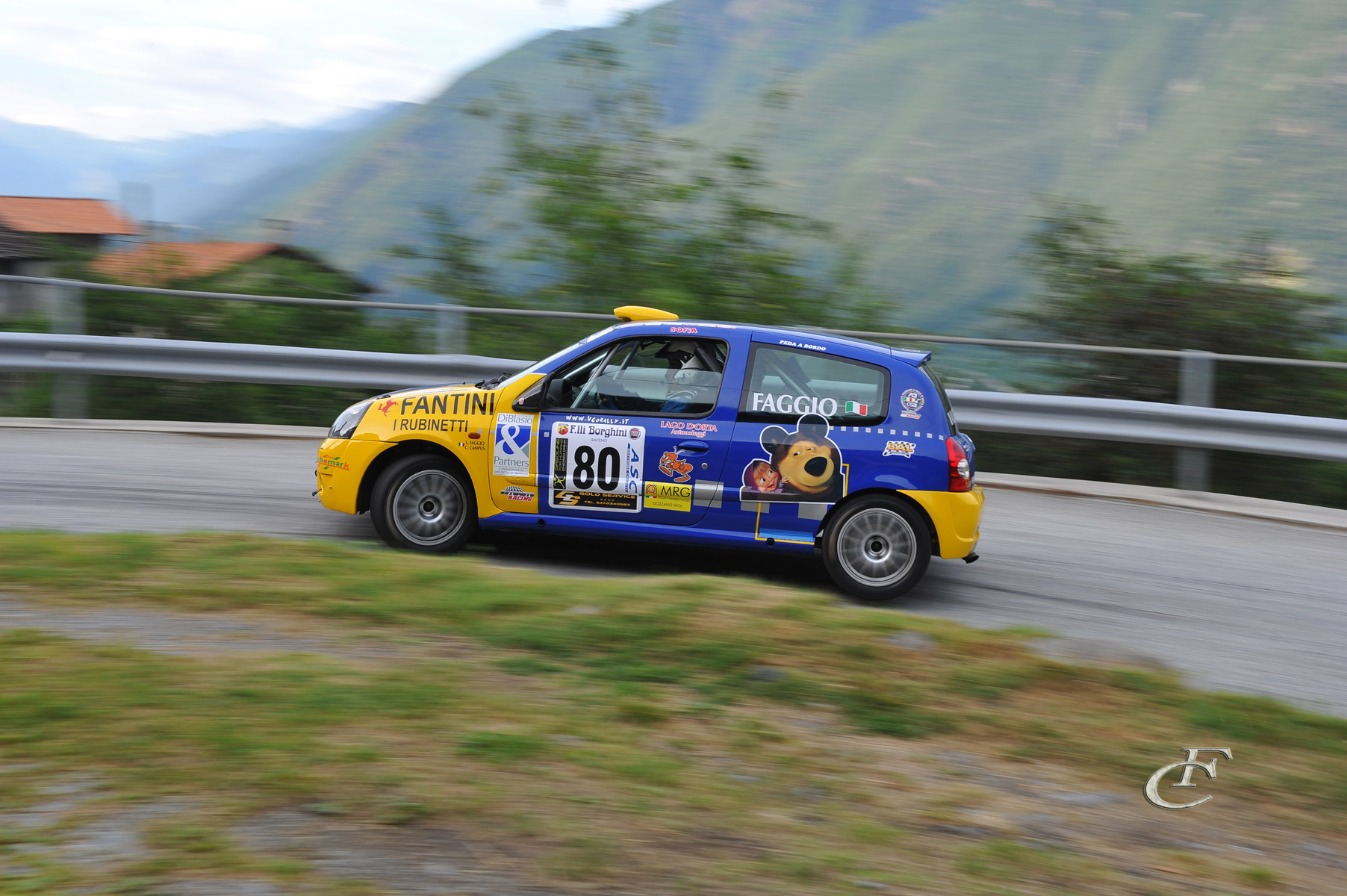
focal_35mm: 44
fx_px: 1645
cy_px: 448
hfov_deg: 44.5
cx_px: 674
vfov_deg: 30.5
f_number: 10
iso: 200
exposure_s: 1/50
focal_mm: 44
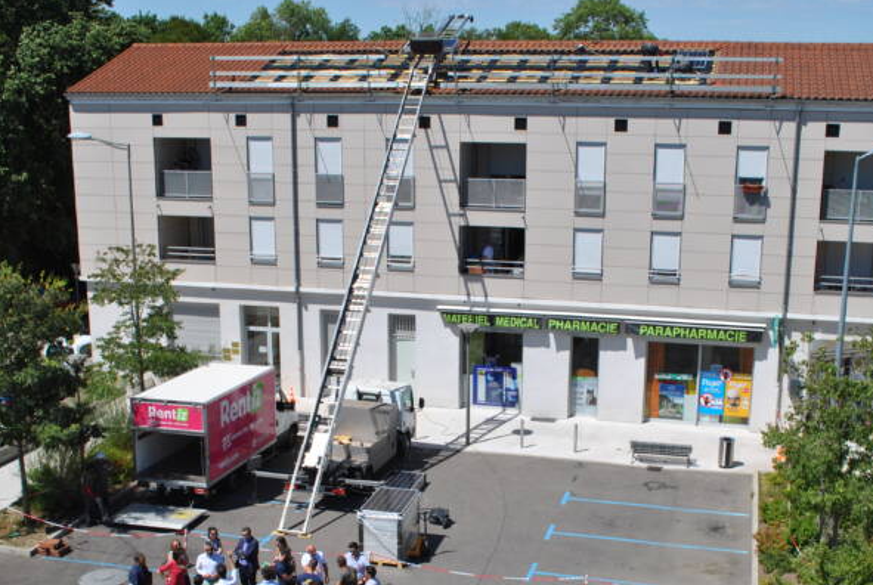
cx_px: 443
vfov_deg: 28.0
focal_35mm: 48
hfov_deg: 41.1
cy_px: 374
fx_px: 1166
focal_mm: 22
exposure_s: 1/320
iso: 100
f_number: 9
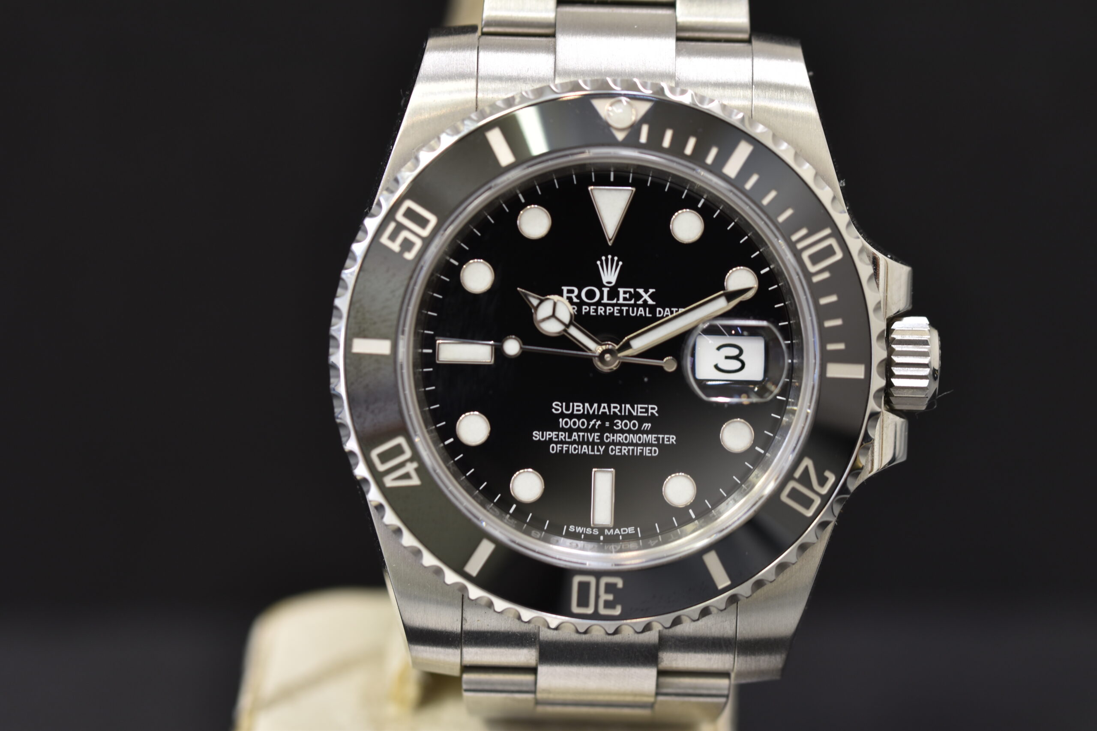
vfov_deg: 10.2
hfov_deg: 15.2
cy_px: 366
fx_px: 4114
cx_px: 548
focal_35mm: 135
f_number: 5
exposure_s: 1/10
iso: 100
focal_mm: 90
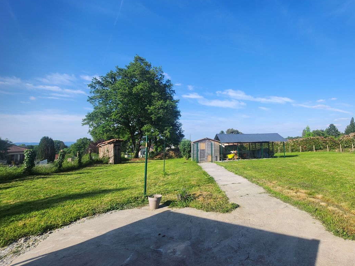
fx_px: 185
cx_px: 233
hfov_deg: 85.1
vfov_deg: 71.2
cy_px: 115
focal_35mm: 18
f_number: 2.2
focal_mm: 1.74
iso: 32
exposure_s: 1/902
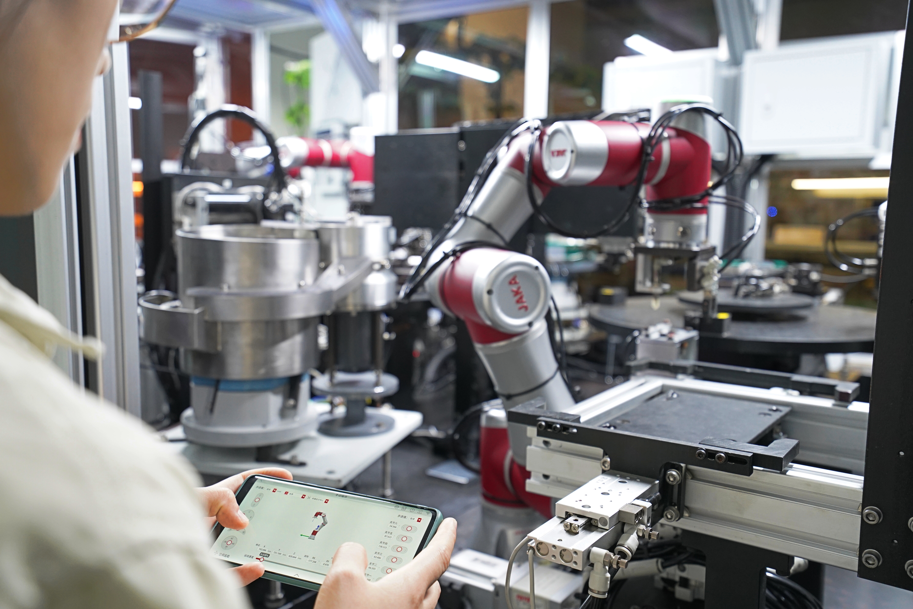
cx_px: 456
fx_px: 837
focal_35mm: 33
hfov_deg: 57.2
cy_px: 304
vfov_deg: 40.0
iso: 2000
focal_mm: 33
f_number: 4
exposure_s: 1/40
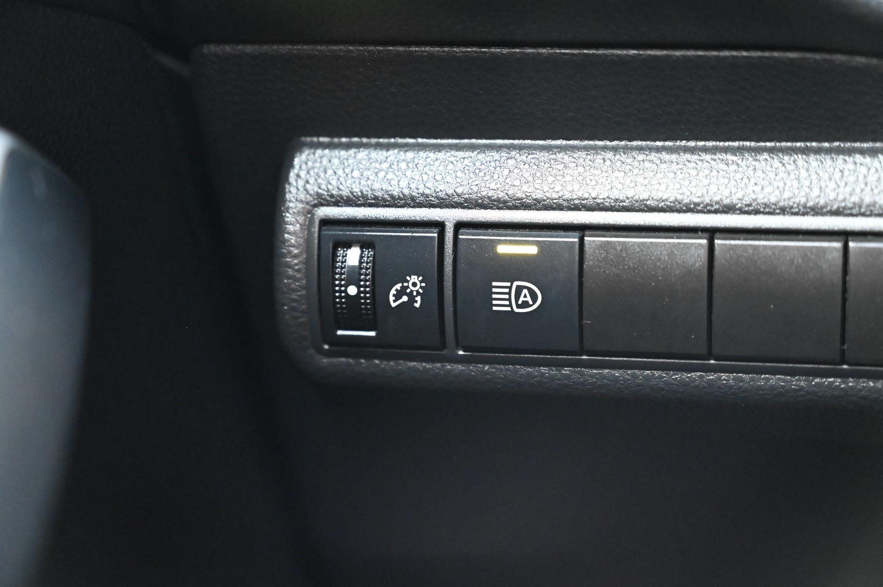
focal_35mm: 70
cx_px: 442
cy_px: 294
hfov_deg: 28.9
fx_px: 1716
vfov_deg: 19.4
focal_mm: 70
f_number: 4
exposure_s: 1/60
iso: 12800
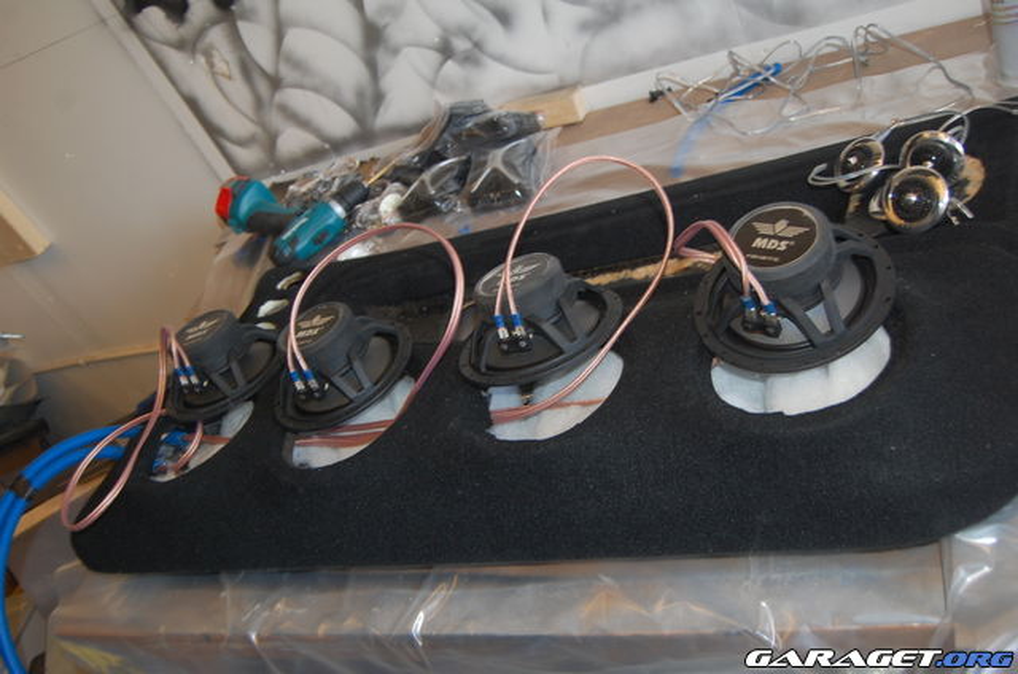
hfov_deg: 57.3
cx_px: 509
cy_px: 337
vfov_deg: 39.8
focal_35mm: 33
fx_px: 931
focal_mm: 22
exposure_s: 1/60
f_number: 3.8
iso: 400
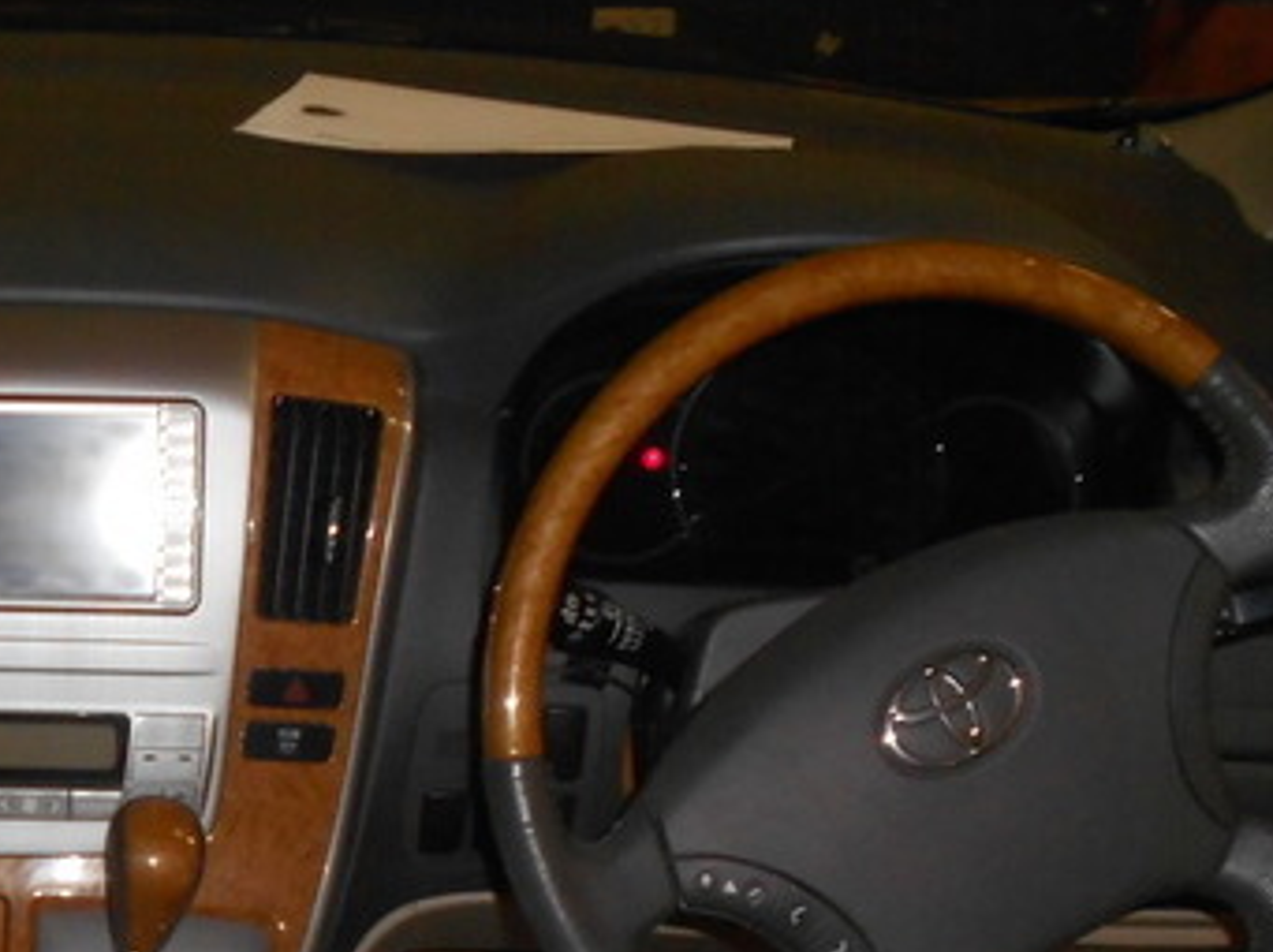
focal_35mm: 101
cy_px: 1098
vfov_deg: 14.2
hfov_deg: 18.9
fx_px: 3710
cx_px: 0
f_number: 4.2
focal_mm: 7.7
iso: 200
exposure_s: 1/30
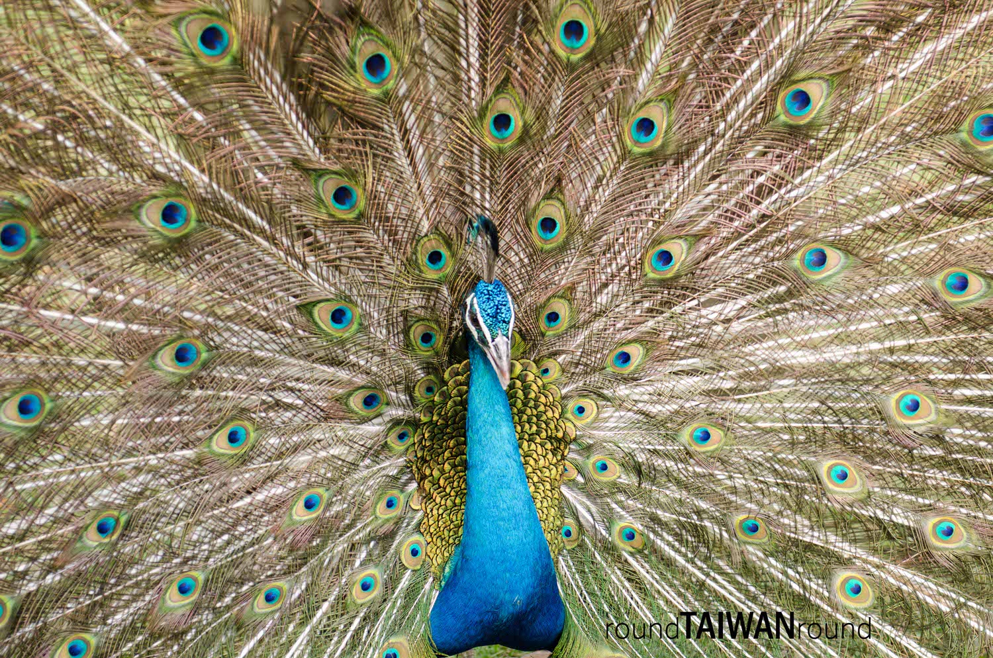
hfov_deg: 19.5
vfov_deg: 13.0
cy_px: 329
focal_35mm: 105
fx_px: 2891
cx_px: 496
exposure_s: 1/250
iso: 100
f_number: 3.5
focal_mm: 70
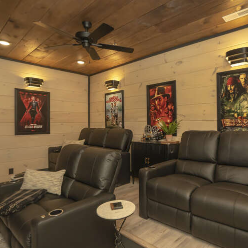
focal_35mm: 21
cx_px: 158
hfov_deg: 70.7
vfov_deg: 72.1
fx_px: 170
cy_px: 122
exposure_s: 1/250
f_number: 8
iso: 2500
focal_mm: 16
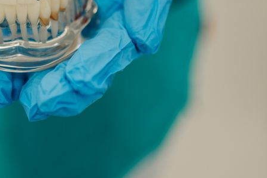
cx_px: 33
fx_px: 698
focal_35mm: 94
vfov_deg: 14.3
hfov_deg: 21.3
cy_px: -17
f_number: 1.8
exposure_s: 1/250
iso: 125
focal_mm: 35
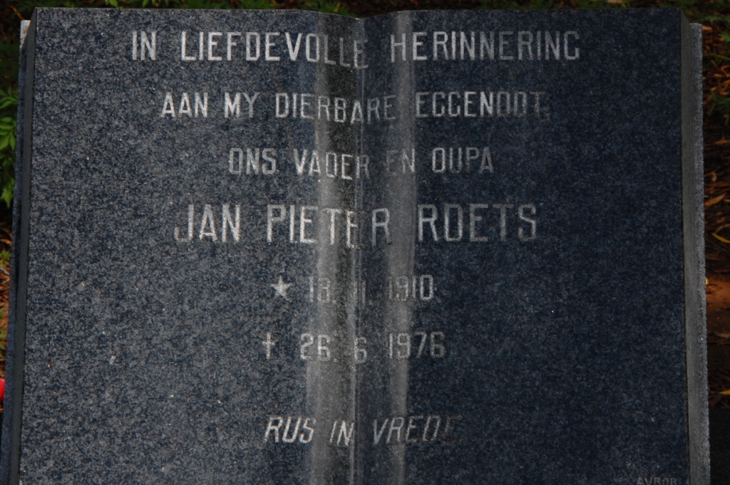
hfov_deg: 12.5
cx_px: 365
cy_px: 242
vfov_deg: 8.3
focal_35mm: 165
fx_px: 3343
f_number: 18
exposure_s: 1/100
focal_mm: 110
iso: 400
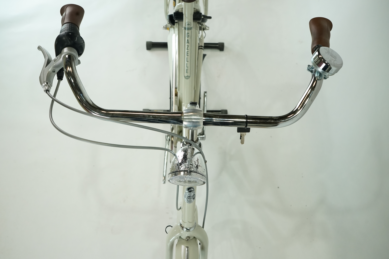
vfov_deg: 36.9
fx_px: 389
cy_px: 130
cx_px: 194
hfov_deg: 53.1
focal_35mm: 36
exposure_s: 1/200
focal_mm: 36
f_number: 8
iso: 2000
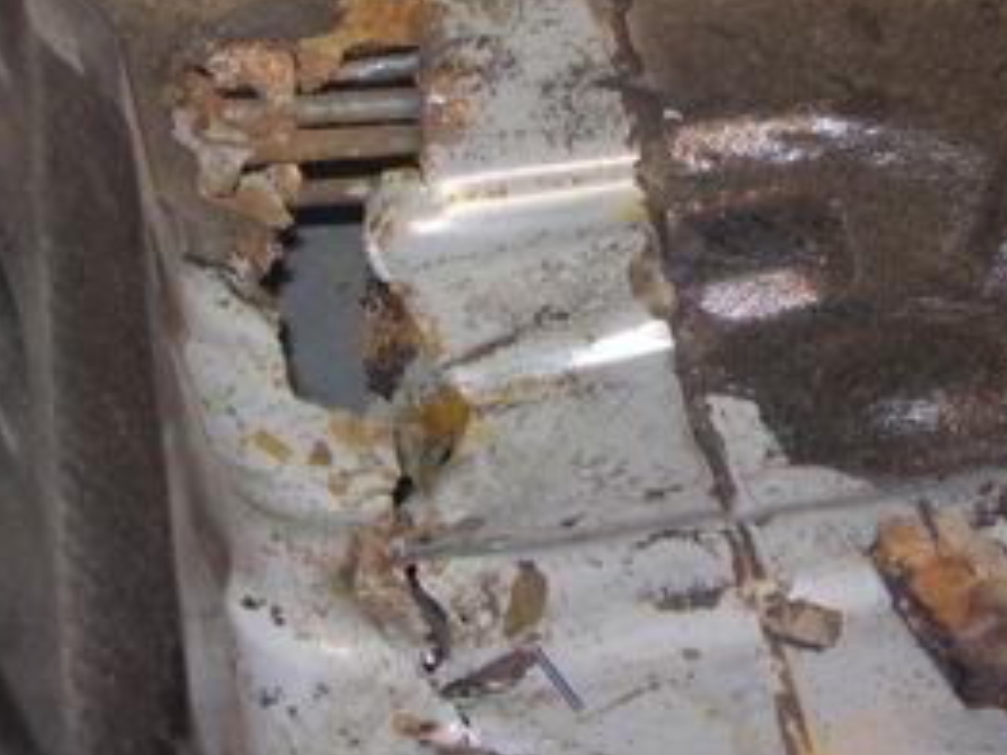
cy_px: 38
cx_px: 694
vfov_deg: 15.8
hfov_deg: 21.2
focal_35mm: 92
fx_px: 2676
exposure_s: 1/64
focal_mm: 7.8
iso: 79
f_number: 2.8
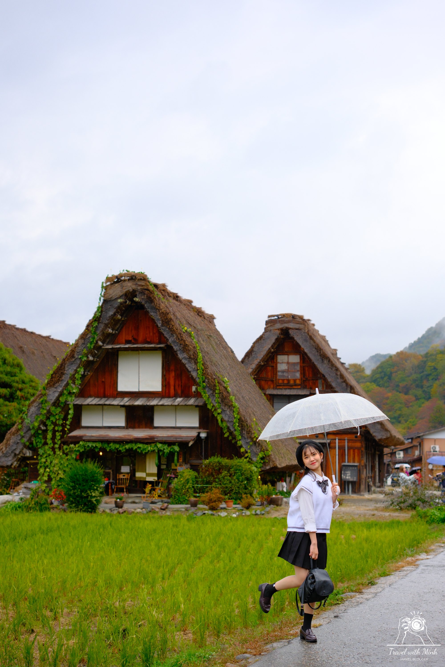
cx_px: 222
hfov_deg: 27.0
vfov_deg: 39.6
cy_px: 334
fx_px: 927
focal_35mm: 50
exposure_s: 1/2400
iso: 500
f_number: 2.5
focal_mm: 33
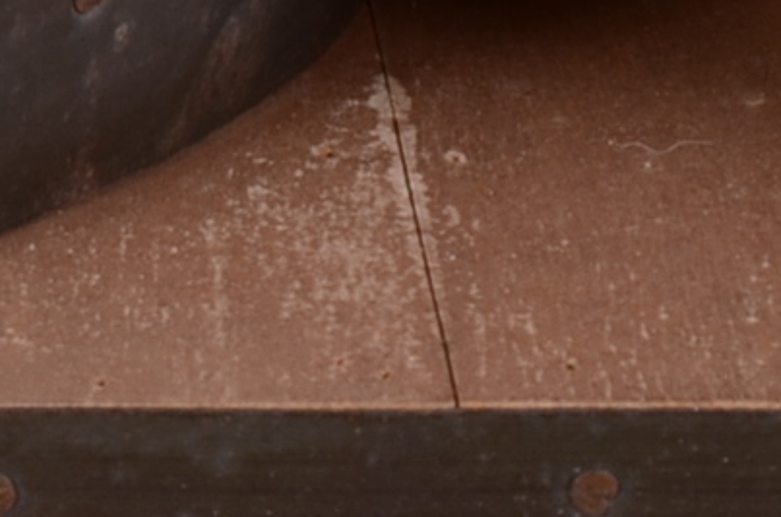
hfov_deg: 2.6
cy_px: 432
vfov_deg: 1.8
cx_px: -1269
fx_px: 16868
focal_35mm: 779
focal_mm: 85
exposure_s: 1/80
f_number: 10
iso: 160
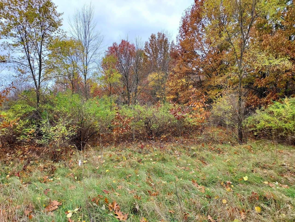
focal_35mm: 24
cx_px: 148
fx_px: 205
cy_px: 111
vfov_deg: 56.8
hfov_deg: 71.6
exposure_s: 1/120
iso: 64
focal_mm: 4.6
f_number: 1.8
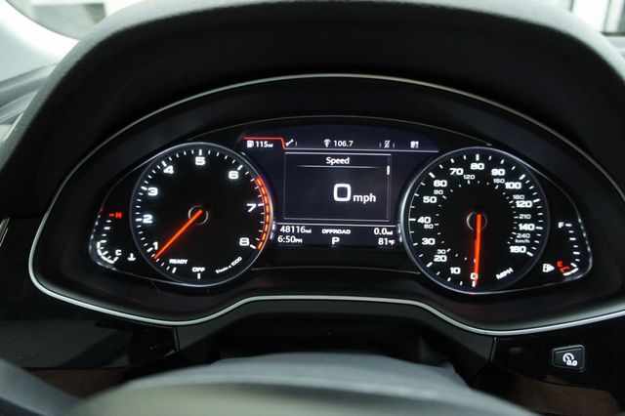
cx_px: 312
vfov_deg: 47.9
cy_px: 208
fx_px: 468
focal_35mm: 27
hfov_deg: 67.4
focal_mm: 18
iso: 1600
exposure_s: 1/25
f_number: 3.5
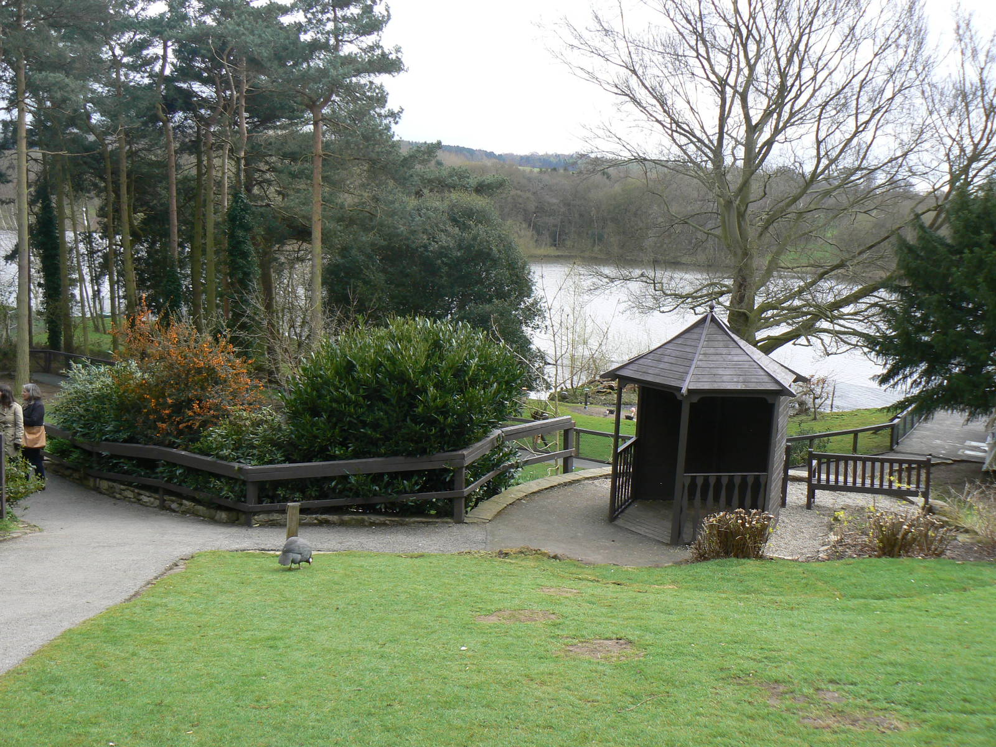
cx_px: 498
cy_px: 374
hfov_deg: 51.4
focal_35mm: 36
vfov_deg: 39.7
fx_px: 1036
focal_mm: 6
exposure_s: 1/160
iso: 80
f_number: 5.6
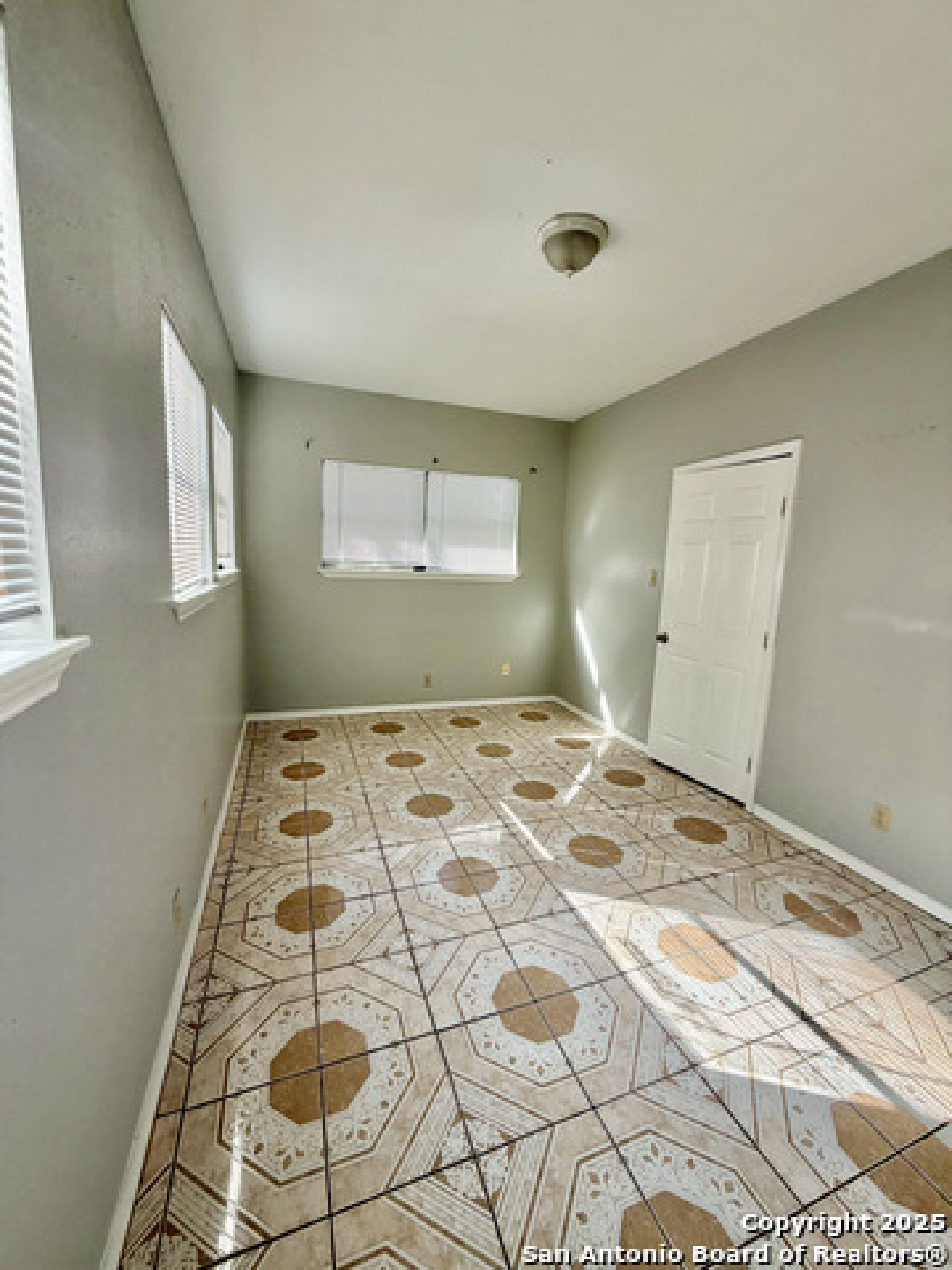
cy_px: 635
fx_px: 513
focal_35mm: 14
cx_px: 476
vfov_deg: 102.1
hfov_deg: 85.7
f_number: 2.2
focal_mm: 2.22
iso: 40
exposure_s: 1/122
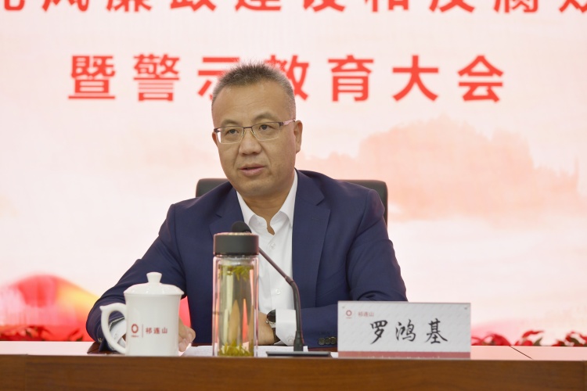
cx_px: 294
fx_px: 1011
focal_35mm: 62
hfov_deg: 32.4
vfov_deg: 21.9
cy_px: 196
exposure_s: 1/125
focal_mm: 62
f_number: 5.6
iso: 800
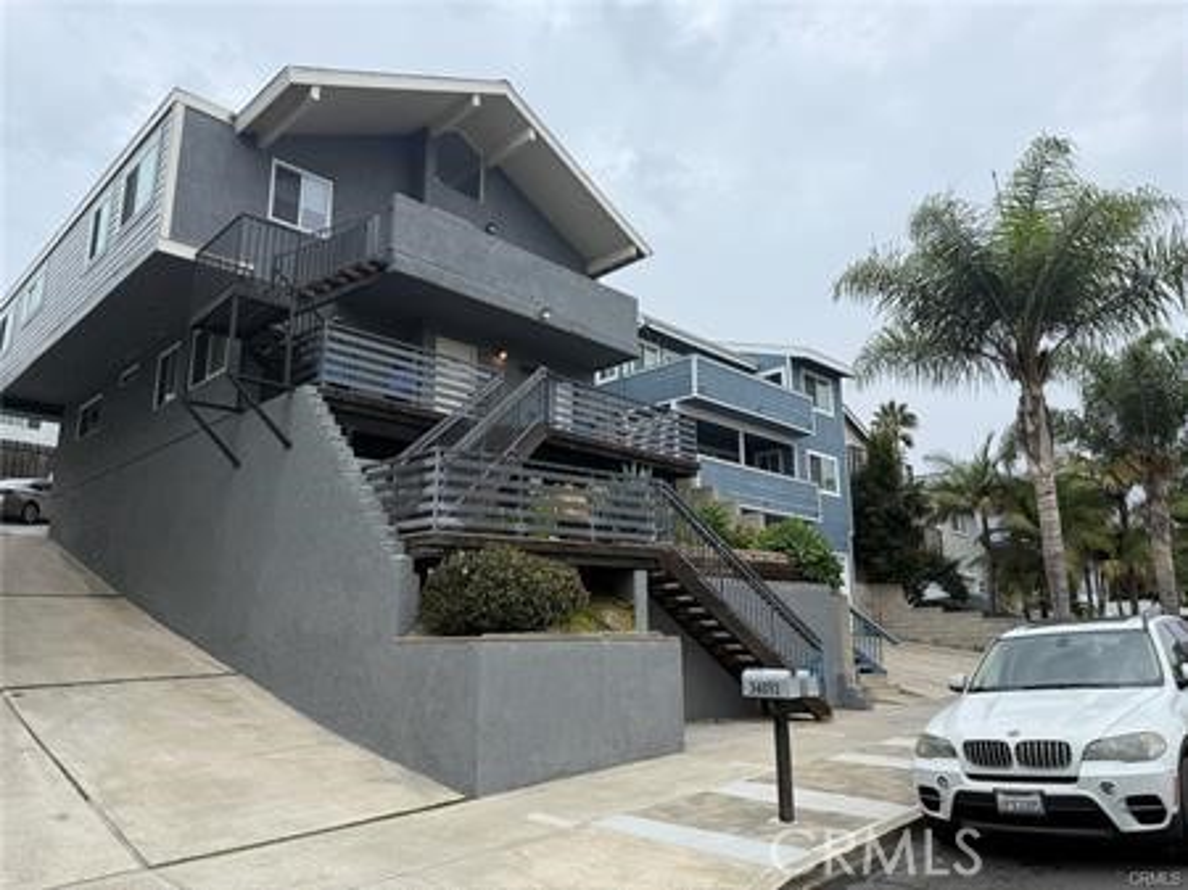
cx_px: 594
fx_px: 823
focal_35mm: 24
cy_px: 445
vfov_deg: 56.8
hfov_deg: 71.6
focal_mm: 6.76
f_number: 1.78
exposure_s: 1/1855
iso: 80
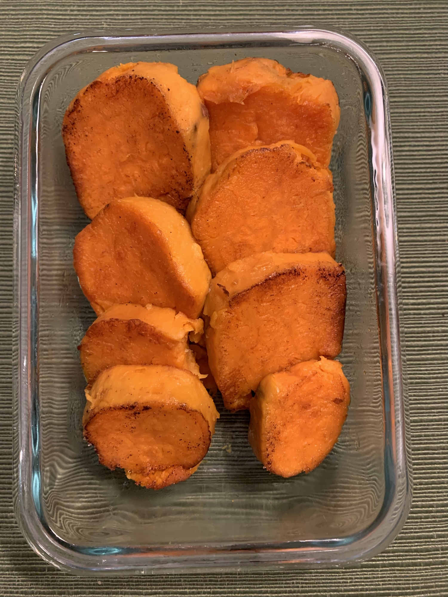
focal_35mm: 26
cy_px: 298
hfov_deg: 53.1
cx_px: 224
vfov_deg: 67.3
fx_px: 449
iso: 320
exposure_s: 1/60
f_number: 1.8
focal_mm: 4.25
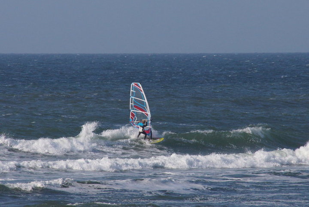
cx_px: 154
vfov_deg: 2.6
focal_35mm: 525
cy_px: 104
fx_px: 4509
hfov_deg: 3.9
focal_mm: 250
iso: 800
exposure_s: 1/1000
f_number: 14
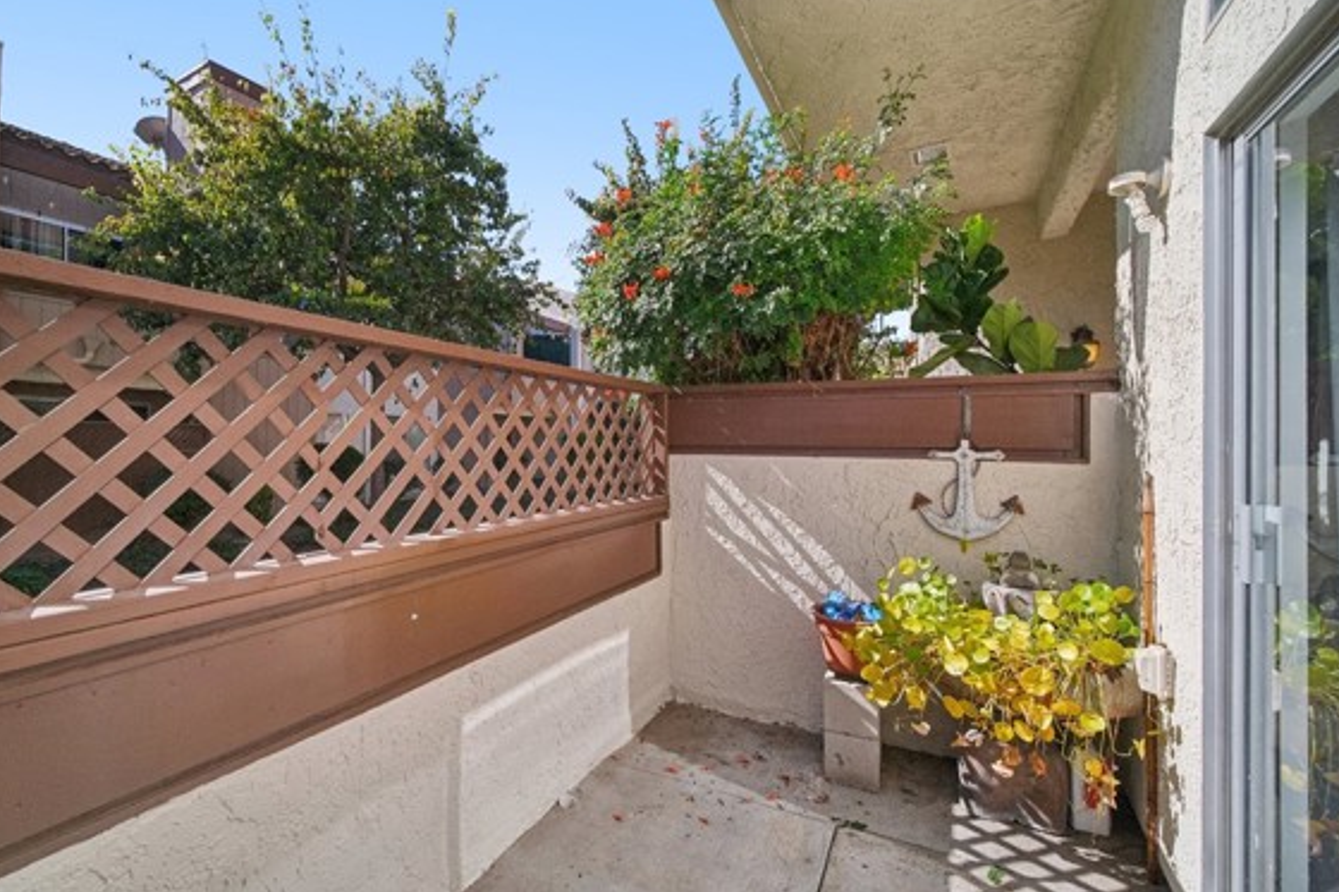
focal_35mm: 16
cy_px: 450
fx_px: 595
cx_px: 593
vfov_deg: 73.7
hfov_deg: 96.3
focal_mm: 9
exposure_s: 1/180
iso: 160
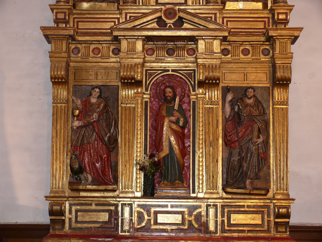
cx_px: 161
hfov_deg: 28.2
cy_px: 121
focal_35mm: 69
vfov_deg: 21.3
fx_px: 642
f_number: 4
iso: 200
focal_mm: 14.7
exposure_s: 1/4
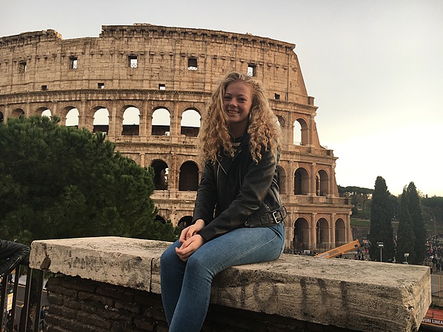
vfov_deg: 48.2
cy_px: 166
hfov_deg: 61.7
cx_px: 222
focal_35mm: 29
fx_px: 371
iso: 25
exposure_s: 1/100
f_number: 2.2
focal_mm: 4.15
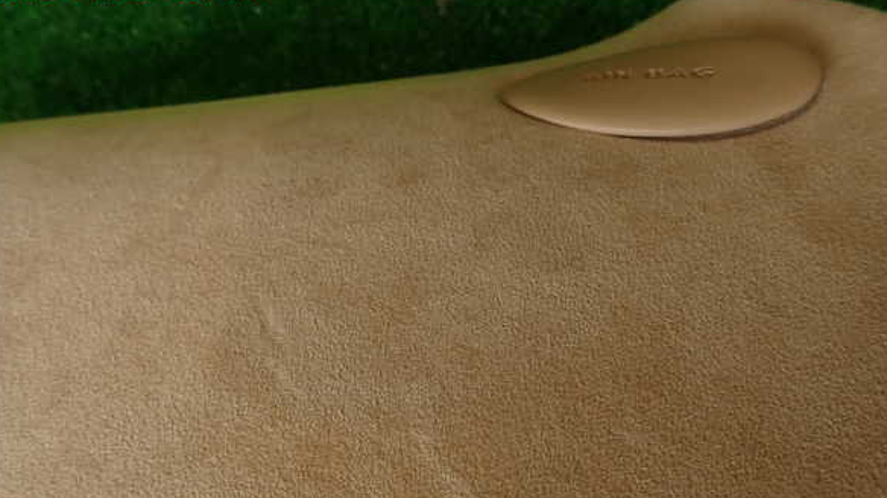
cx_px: 436
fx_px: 658
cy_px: 311
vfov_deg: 41.2
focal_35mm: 28
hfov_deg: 67.9
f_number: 2.8
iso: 100
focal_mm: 4.5
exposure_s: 1/100
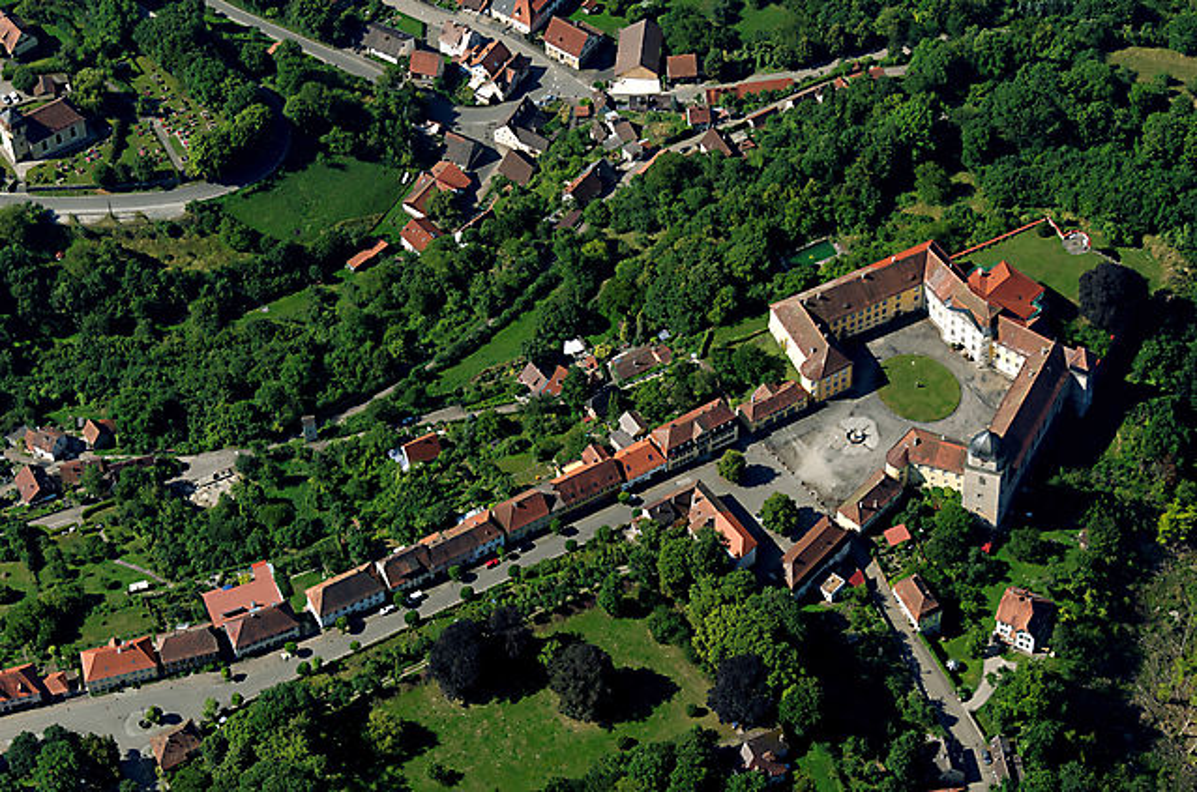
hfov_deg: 19.5
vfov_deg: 13.0
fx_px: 3483
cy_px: 396
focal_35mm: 105
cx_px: 598
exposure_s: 1/1000
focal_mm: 70
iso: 200
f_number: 4.5
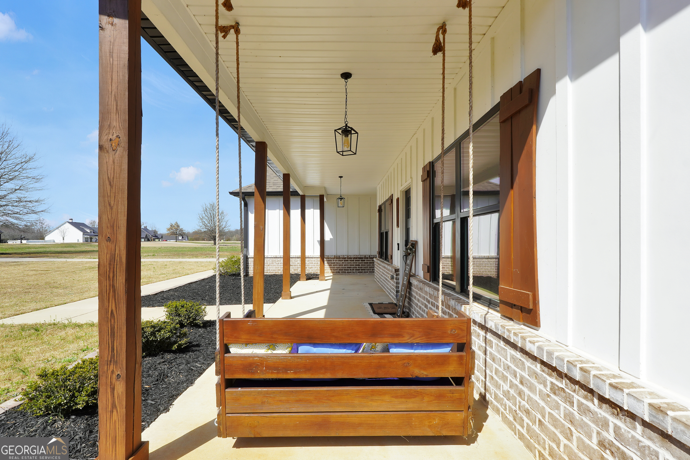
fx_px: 331
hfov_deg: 92.4
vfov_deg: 69.7
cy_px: 230
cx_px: 345
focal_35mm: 17
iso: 100
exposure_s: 1/160
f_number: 10
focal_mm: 11.5
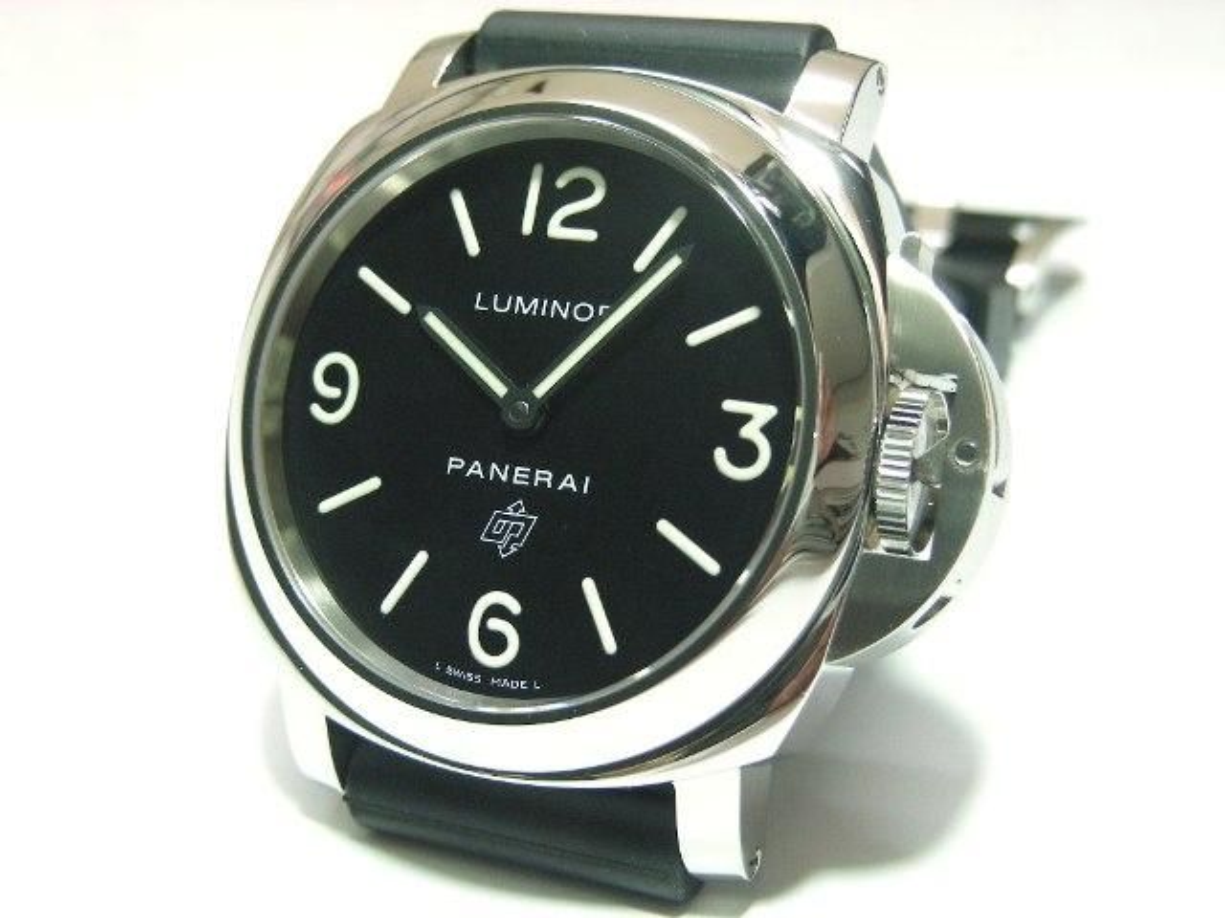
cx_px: 612
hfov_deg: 36.2
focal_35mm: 53
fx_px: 1876
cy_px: 459
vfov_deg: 27.5
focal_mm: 8.8
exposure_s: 1/18.1
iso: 200
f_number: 3.5
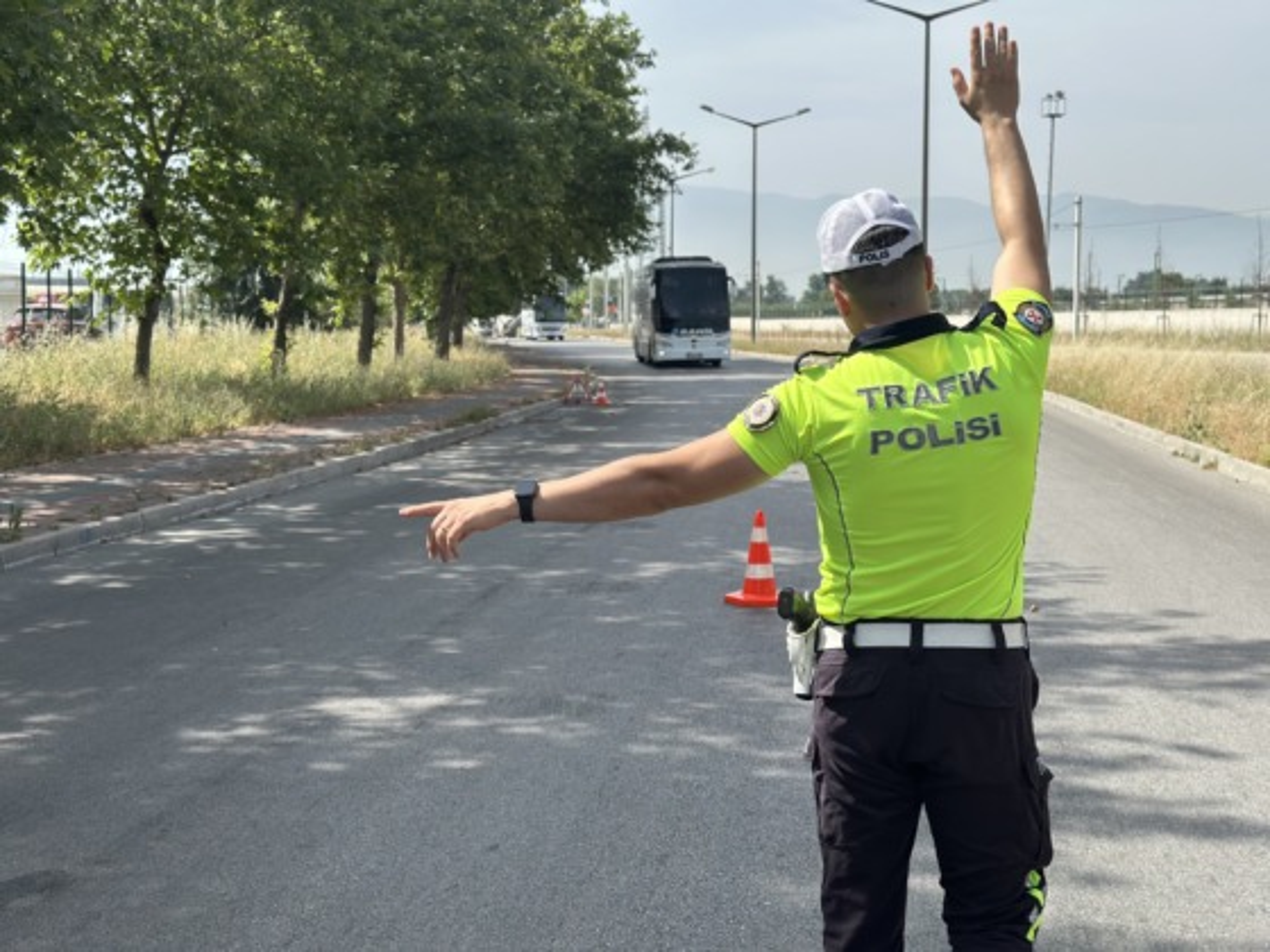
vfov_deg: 30.3
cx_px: 635
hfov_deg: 39.7
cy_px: 476
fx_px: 1761
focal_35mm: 48
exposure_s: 1/3876
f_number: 1.78
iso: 100
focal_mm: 6.86
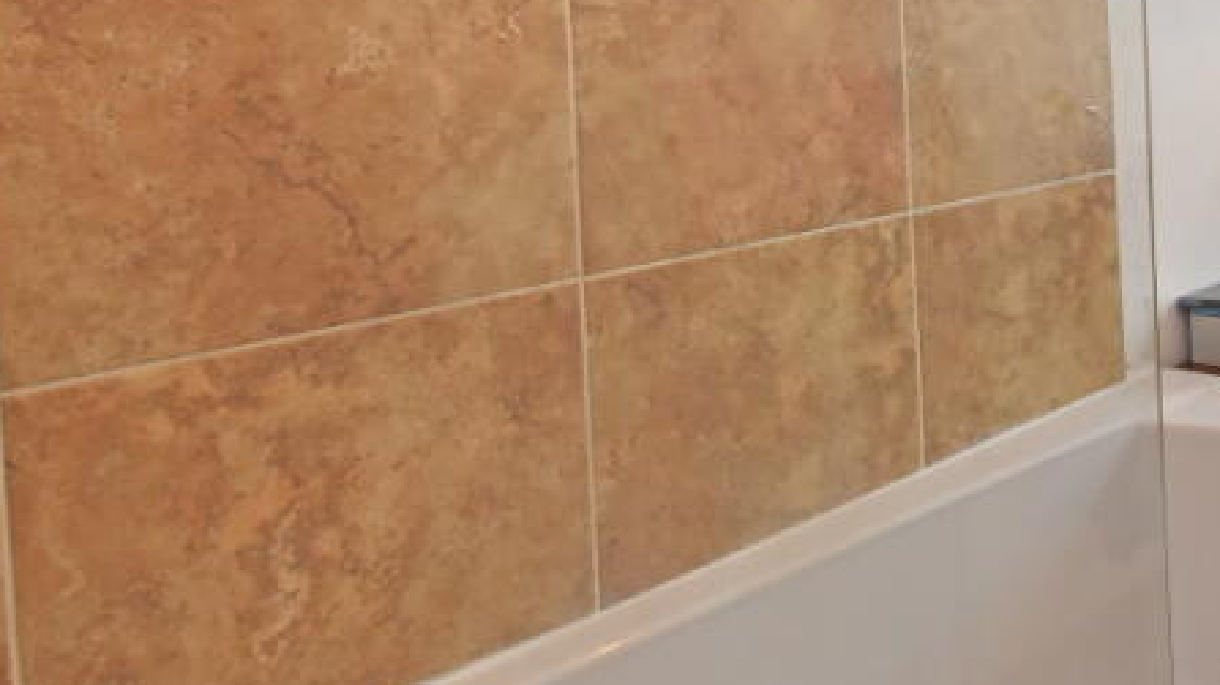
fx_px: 1164
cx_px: 1108
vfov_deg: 30.7
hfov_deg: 49.1
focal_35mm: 36
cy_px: 18
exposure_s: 1/200
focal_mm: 10
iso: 800
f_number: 5
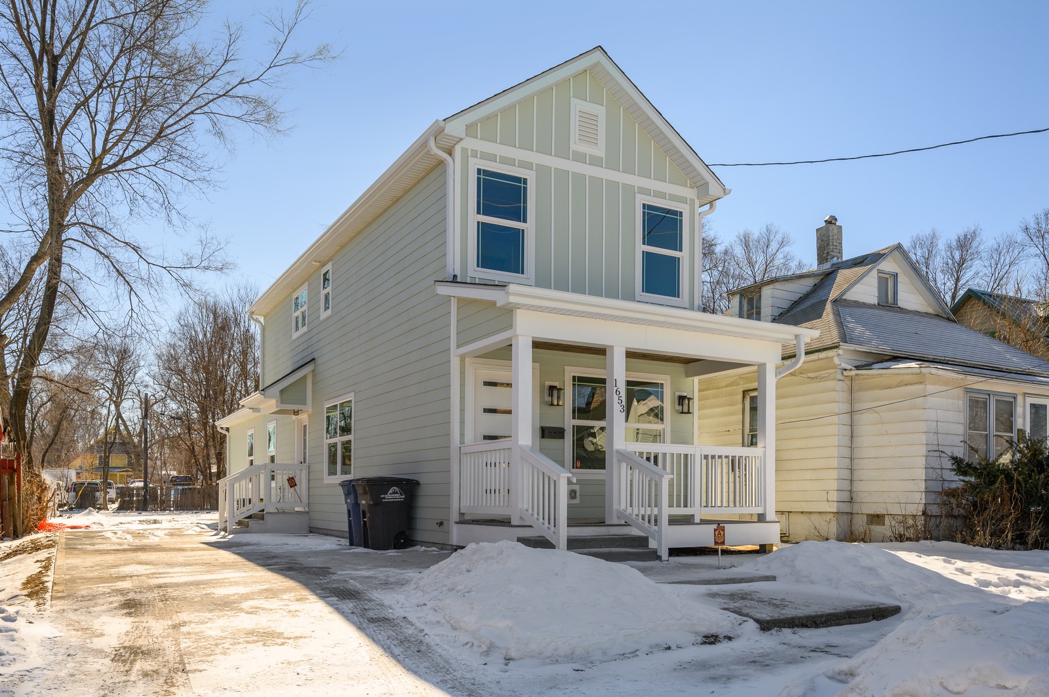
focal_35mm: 26
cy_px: 348
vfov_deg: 49.5
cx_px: 524
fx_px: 757
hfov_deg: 69.4
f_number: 8
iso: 200
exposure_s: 1/800
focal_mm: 26
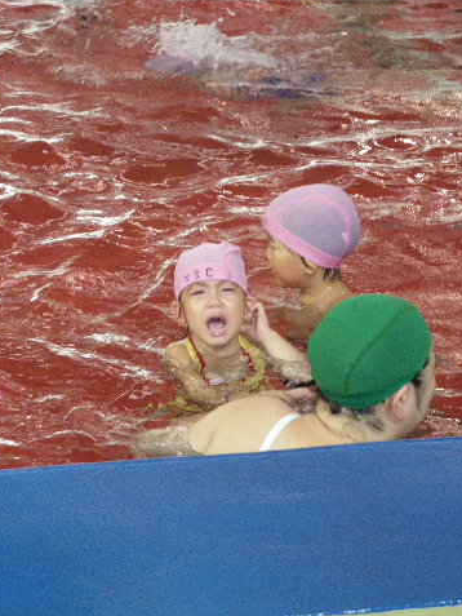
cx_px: 156
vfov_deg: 18.5
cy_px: 307
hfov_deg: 13.9
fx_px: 1885
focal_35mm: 106
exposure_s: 1/100
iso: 800
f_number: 4.6
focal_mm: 13.9
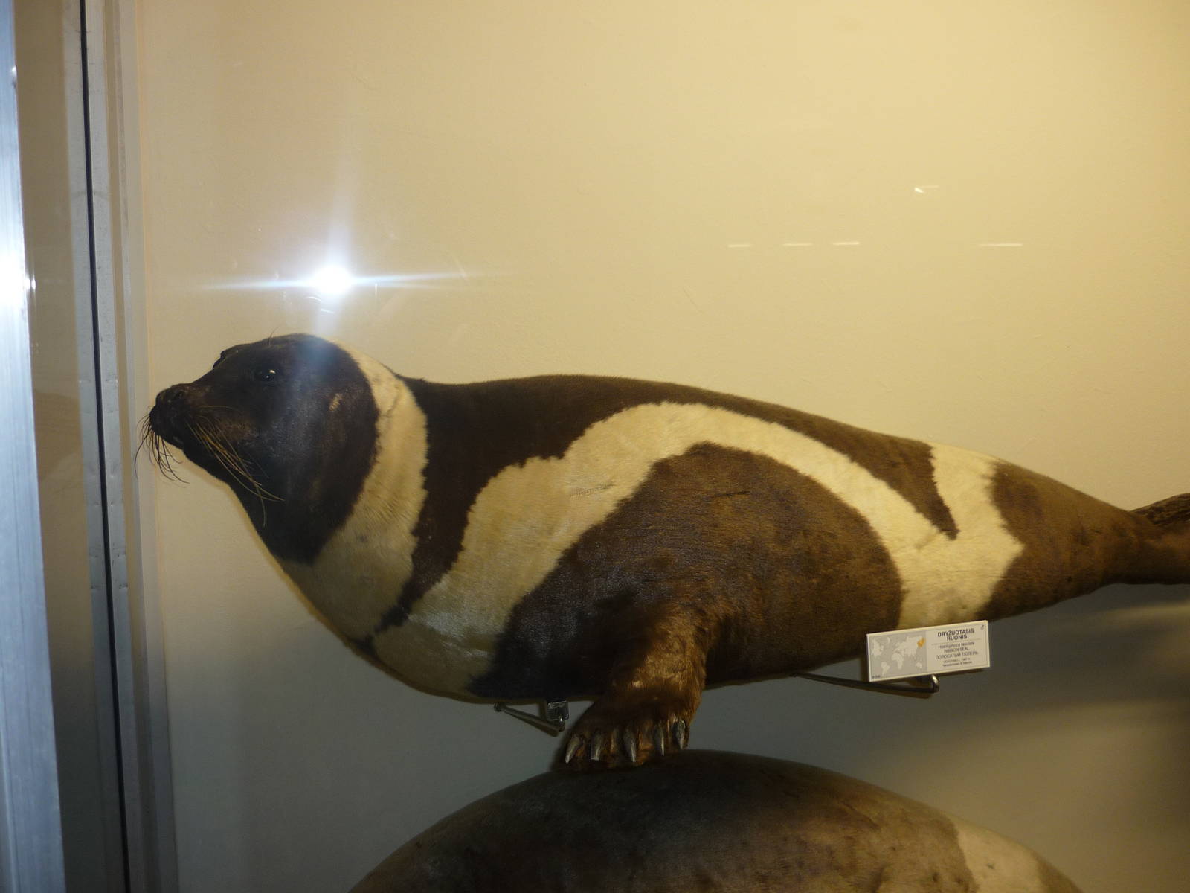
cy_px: 446
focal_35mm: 33
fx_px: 1134
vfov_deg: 42.9
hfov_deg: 55.4
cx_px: 595
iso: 100
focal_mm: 5.5
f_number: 2.8
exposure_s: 1/30
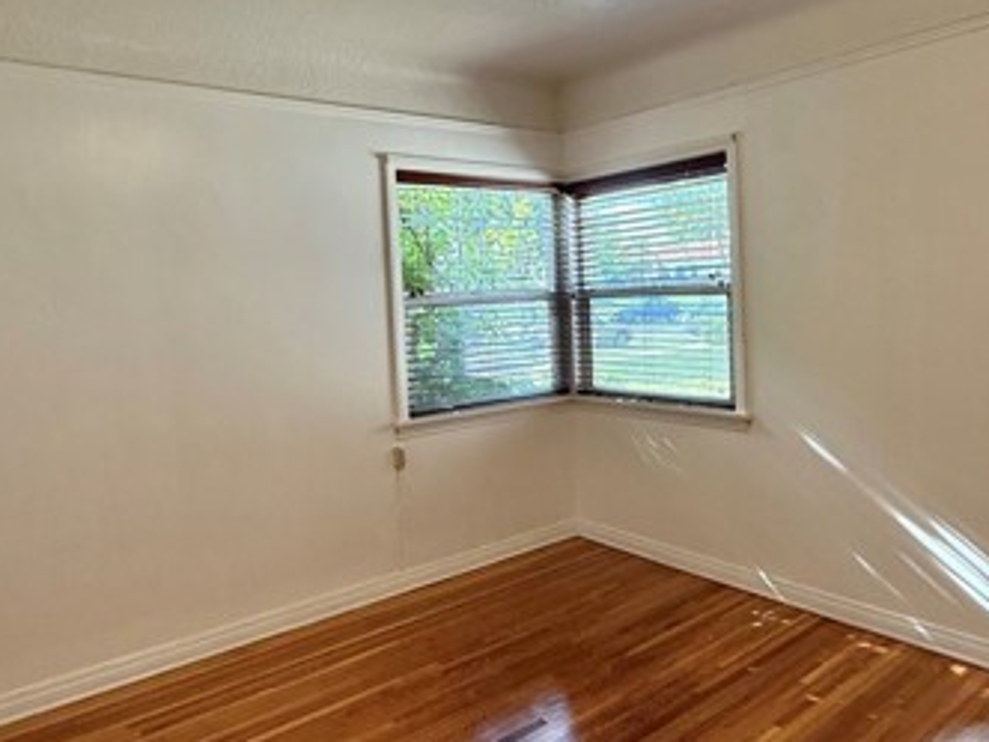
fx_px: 771
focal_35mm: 27
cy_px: 325
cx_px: 533
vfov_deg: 51.2
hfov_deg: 65.2
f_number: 2.2
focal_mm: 2.22
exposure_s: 1/120
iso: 160
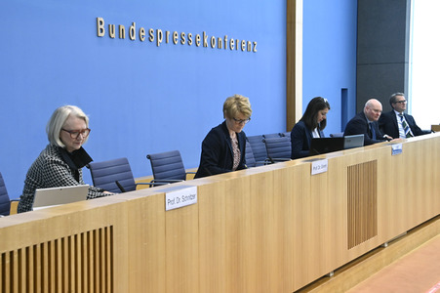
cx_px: 220
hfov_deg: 36.3
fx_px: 672
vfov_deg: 24.6
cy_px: 146
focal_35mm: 55
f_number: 5.6
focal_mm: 55
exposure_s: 1/640
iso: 4000
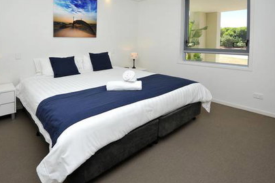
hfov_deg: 86.3
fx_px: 145
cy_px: 80
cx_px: 116
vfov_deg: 64.3
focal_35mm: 19
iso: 400
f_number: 6.3
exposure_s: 1/200
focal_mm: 16
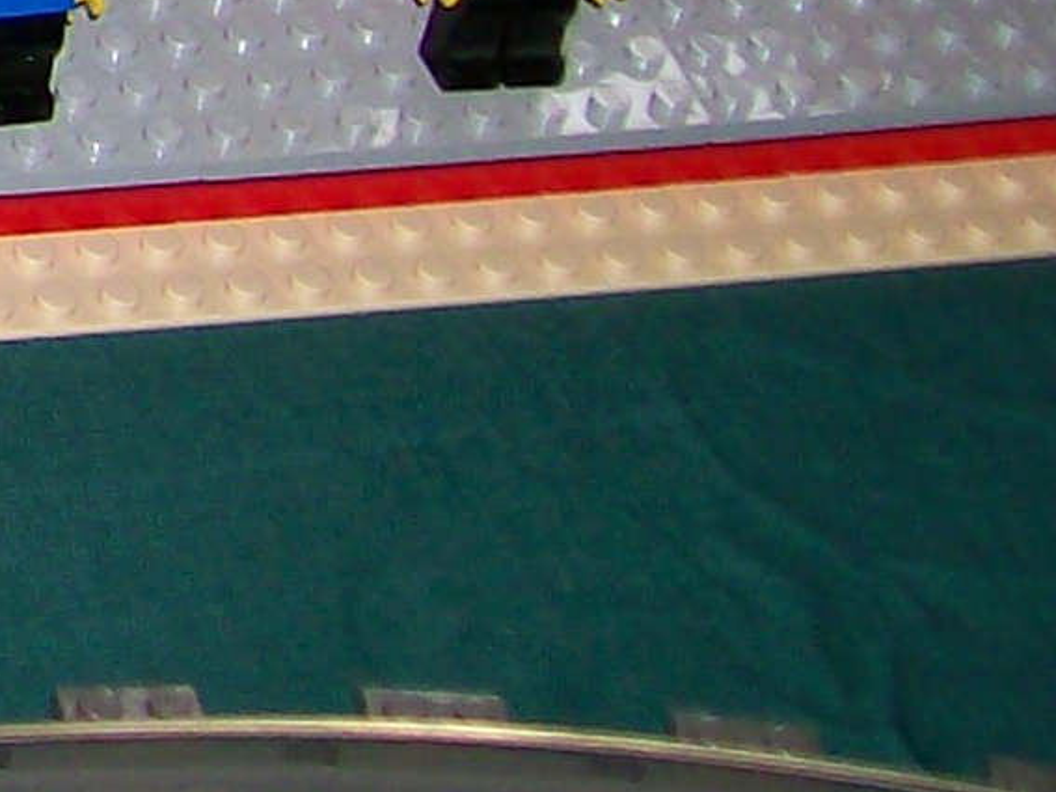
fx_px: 5947
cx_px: -1654
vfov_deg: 7.2
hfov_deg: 9.0
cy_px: -963
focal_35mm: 195
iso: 80
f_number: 2.7
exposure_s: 1/64
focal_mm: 6
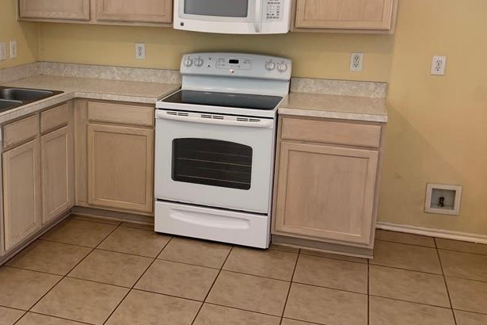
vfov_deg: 29.8
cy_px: 132
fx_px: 609
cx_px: 159
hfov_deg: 43.0
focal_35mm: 45
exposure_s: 1/60
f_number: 1.8
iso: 64
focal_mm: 4.25
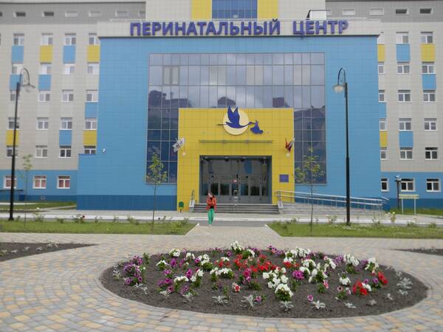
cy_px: 166
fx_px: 358
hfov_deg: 63.4
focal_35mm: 28
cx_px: 222
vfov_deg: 49.7
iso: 80
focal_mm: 5
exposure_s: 1/286
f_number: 3.5
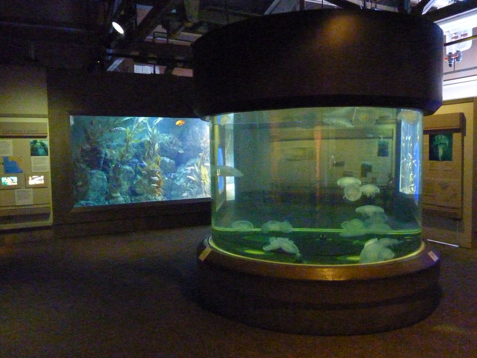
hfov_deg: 61.7
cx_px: 238
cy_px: 179
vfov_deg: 48.2
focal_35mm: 29
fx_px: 400
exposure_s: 1/8
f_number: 3.4
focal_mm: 4.7
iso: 1600
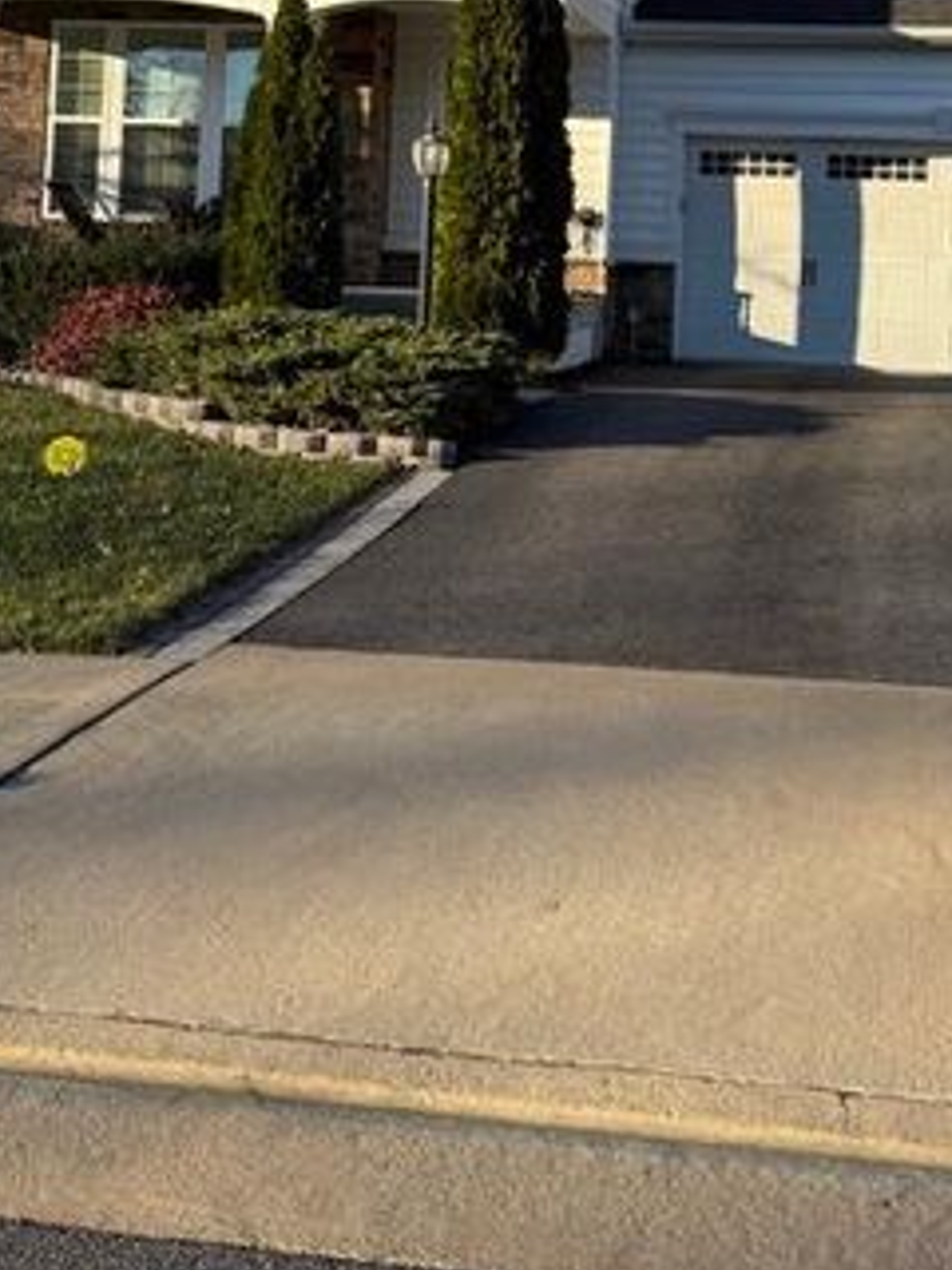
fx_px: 1833
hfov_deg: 29.0
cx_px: 563
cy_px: 149
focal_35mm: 50
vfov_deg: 36.1
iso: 80
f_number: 1.78
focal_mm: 6.76
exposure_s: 1/2299
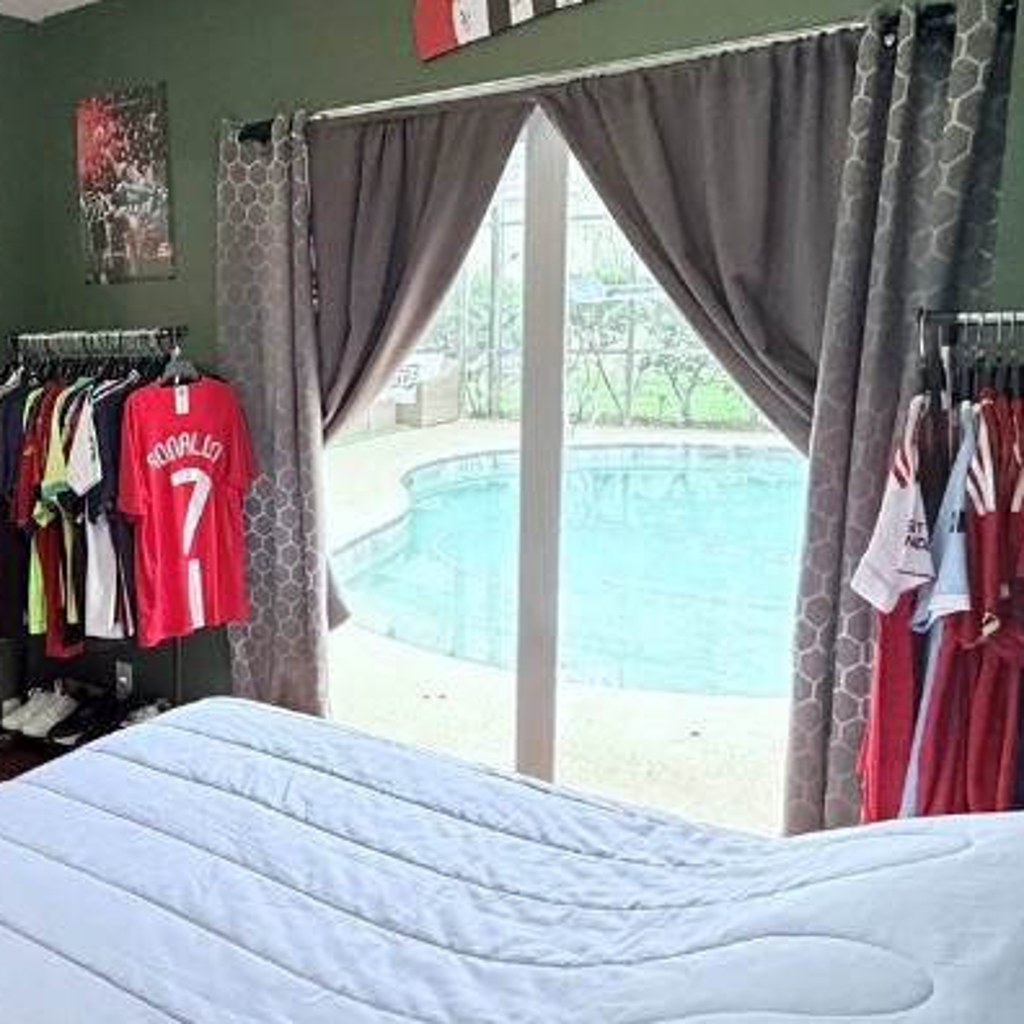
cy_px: 471
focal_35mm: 32
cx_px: 168
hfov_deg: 47.6
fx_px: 1071
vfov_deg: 51.0
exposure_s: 1/60
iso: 640
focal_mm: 2.22
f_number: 2.2
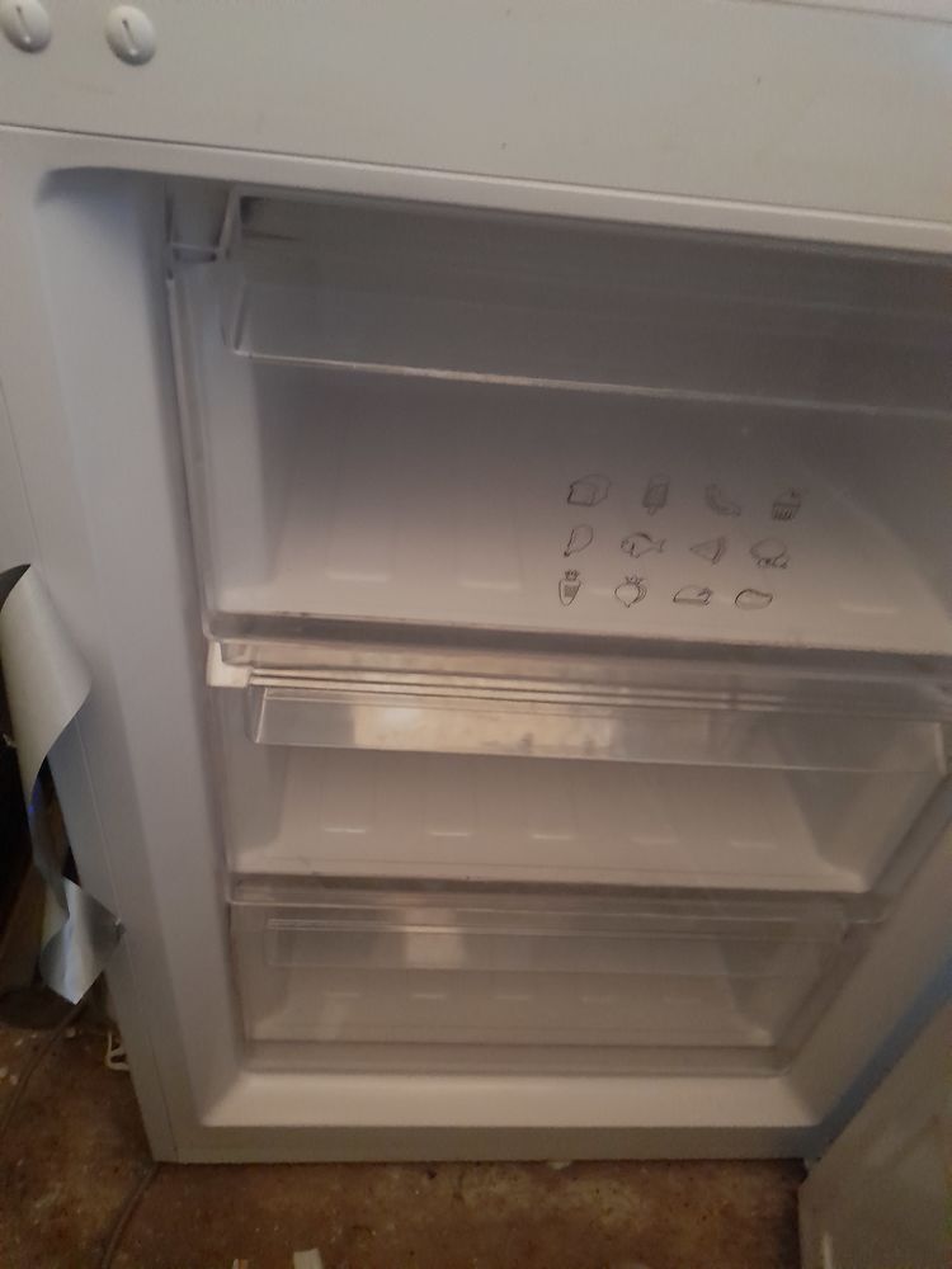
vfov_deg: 69.4
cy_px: 634
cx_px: 476
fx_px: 917
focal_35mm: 25
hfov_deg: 54.9
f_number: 2
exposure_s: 1/10
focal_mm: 4.6
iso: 800
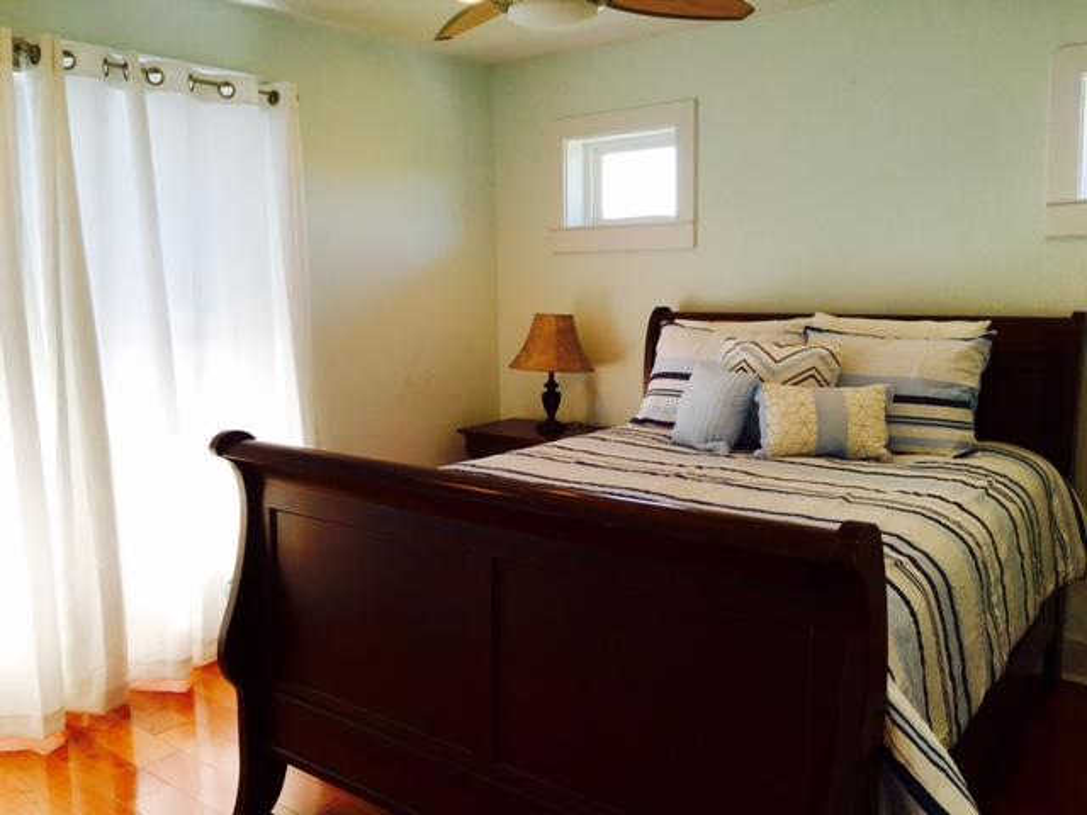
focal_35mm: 29
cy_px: 408
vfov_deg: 48.2
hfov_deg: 61.7
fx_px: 911
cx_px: 544
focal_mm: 4.15
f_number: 2.2
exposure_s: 1/120
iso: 40
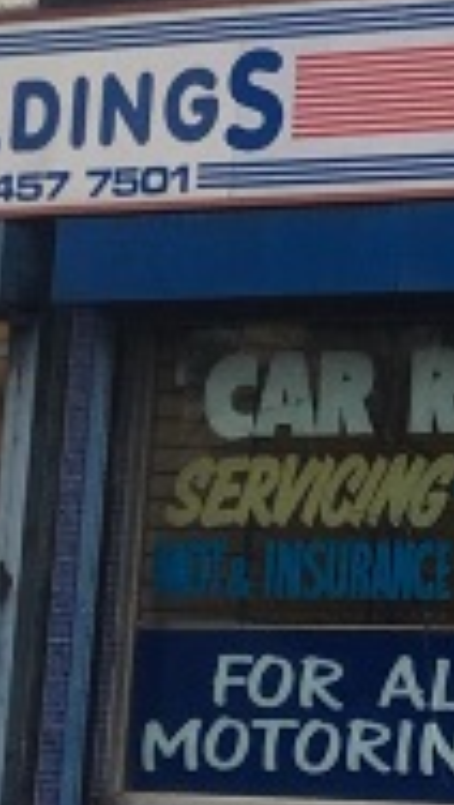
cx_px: 1105
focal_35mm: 169
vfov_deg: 12.4
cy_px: -188
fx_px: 3610
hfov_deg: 6.8
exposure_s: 1/361
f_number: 2.2
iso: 25
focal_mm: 4.15
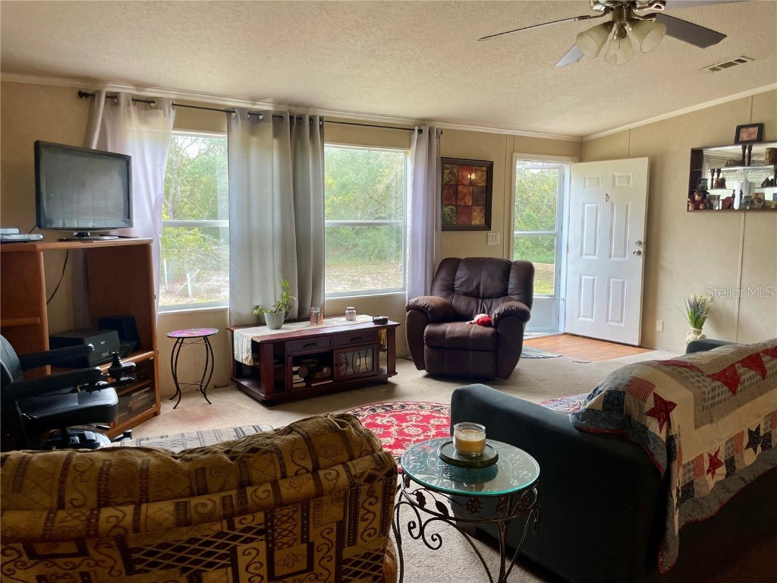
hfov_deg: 67.3
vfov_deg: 53.1
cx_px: 388
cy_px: 292
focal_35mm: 26
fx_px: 584
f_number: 1.6
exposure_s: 1/120
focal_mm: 4.2
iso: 100
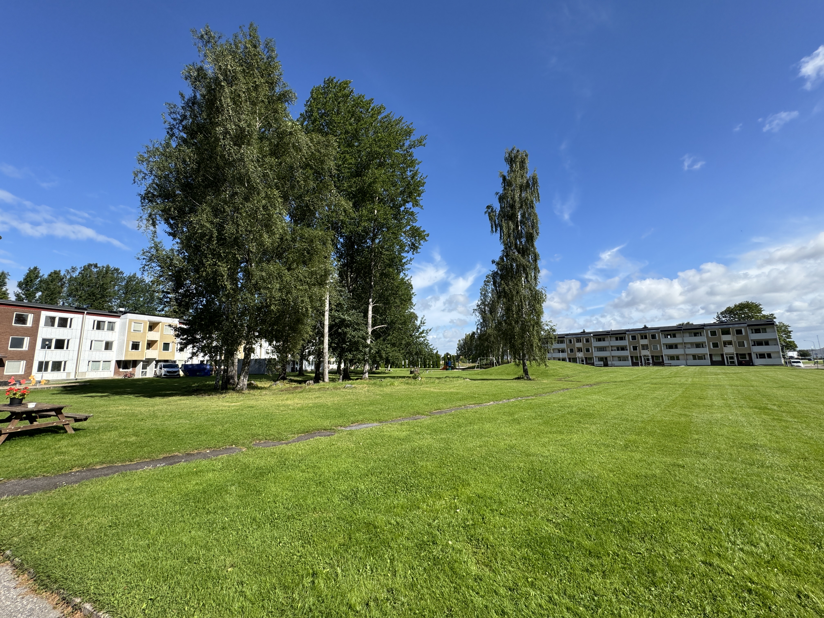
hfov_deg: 102.1
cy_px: 309
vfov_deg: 85.7
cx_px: 412
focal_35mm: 14
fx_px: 333
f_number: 2.2
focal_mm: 2.22
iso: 50
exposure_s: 1/1277
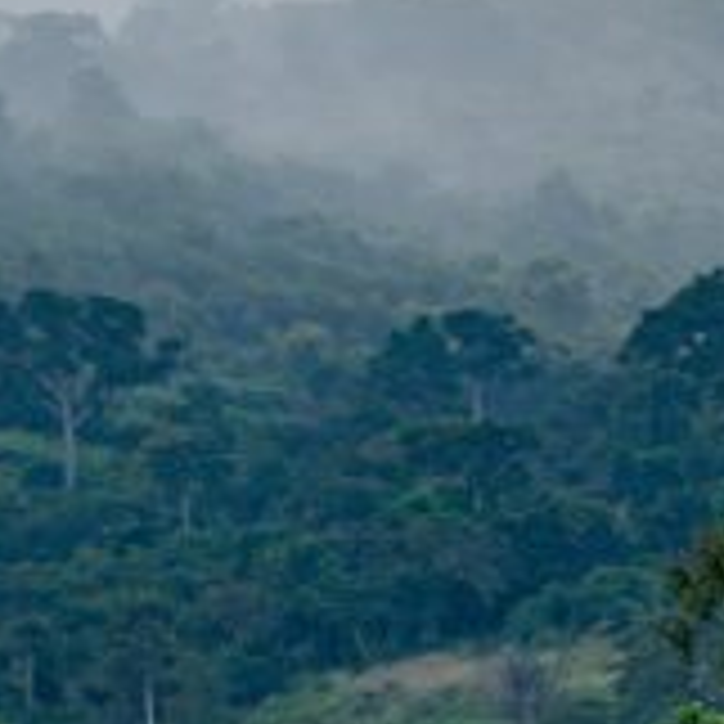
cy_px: 261
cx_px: 319
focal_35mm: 486
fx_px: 11500
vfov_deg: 3.6
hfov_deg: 3.6
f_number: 2.8
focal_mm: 120
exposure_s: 1/125
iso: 200
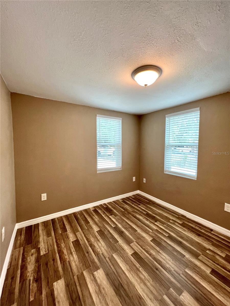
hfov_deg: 89.9
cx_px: 115
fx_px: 115
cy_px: 153
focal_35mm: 13
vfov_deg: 106.2
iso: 250
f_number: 1.8
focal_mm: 1.57
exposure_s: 1/120
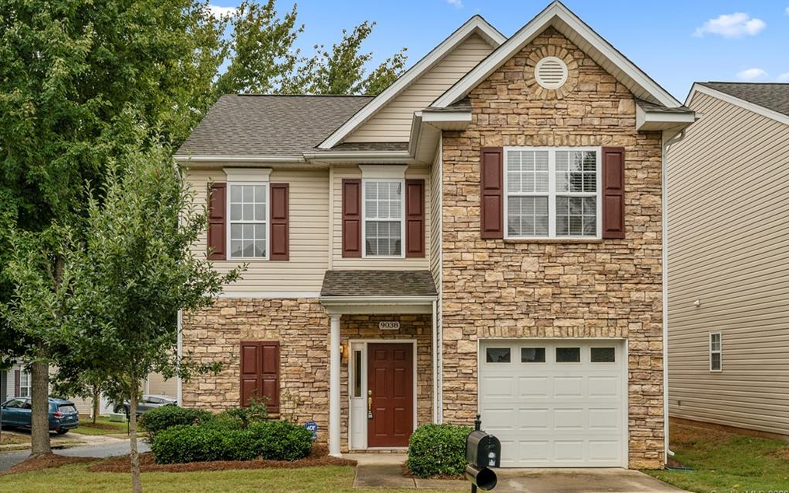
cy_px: 236
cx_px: 396
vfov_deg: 35.3
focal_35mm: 36
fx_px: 774
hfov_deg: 54.0
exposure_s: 1/25
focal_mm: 35
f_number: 10
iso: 200
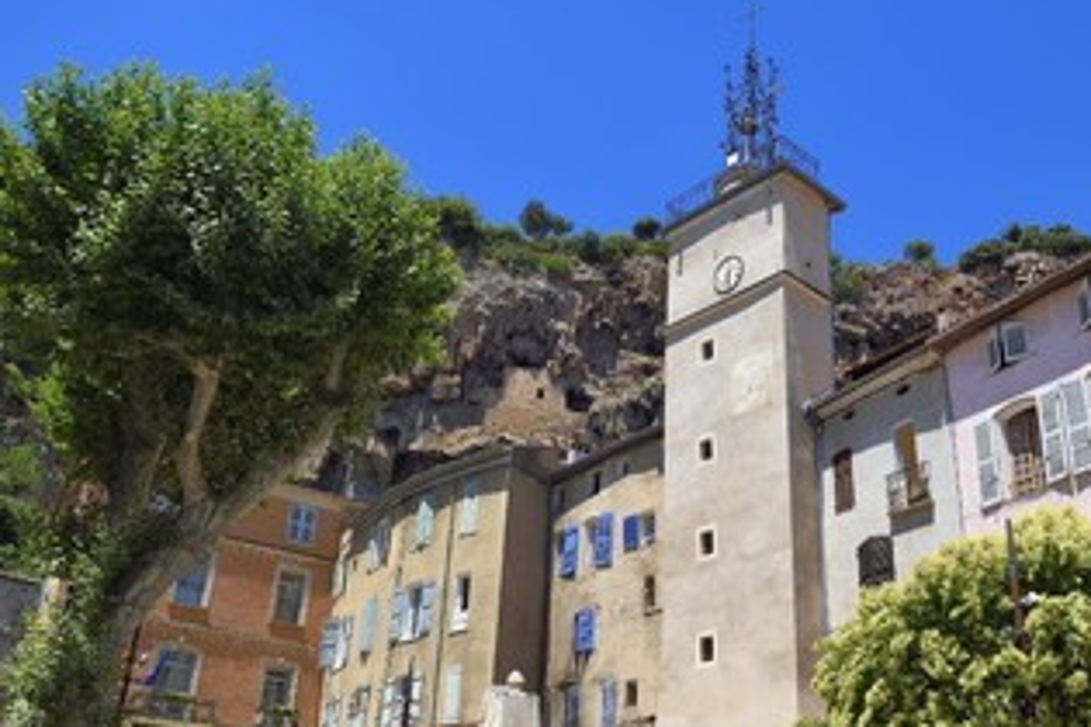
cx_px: 637
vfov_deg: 40.9
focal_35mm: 32
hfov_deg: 58.4
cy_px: 443
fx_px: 970
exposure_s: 1/250
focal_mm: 24
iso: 200
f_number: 11
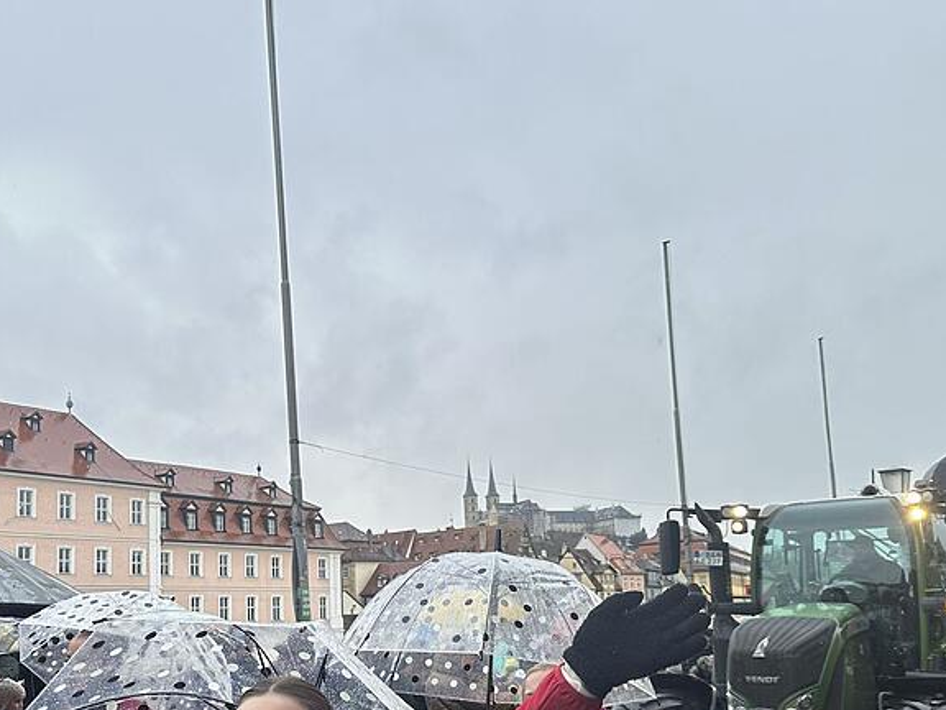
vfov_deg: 35.5
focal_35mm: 40
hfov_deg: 46.6
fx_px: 1093
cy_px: 486
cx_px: 402
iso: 80
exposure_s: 1/2110
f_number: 1.78
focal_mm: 6.86
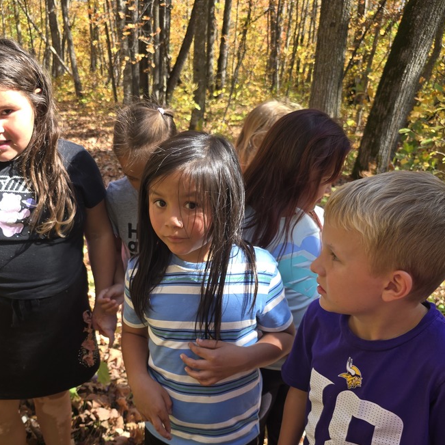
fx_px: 465
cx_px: 189
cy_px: 294
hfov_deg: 50.9
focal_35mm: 32
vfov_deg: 50.3
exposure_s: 1/120
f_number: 1.7
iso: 12
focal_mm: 6.3
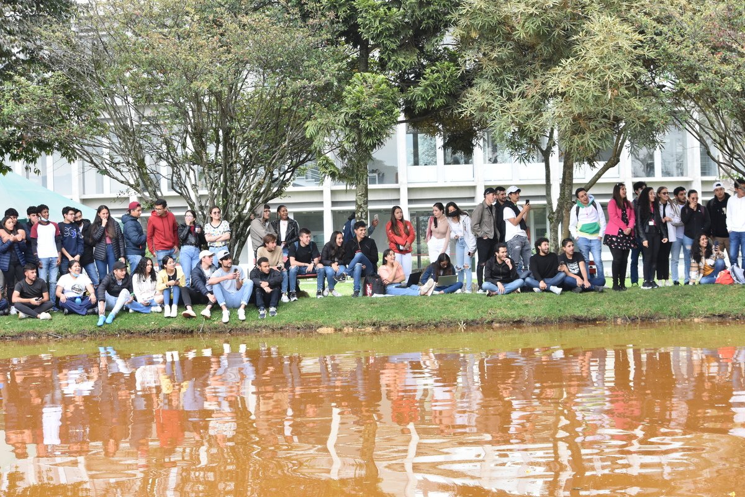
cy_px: 248
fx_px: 1707
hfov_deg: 24.6
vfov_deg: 16.6
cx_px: 372
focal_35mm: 82
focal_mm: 55
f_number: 8
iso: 800
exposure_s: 1/250
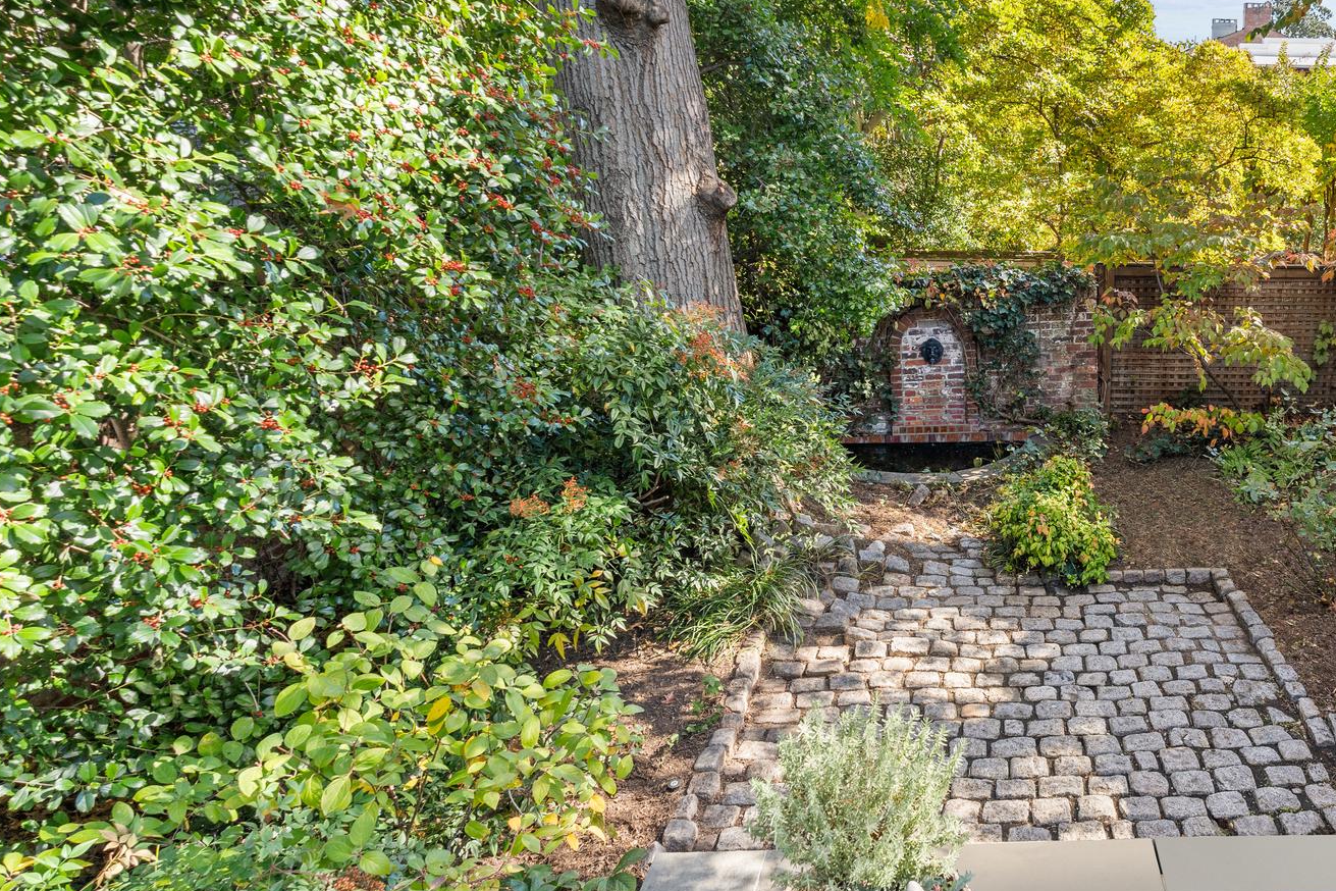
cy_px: 386
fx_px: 957
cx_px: 1028
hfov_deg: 64.9
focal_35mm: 26
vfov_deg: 49.8
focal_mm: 16.5
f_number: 7.1
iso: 200
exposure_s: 1/60
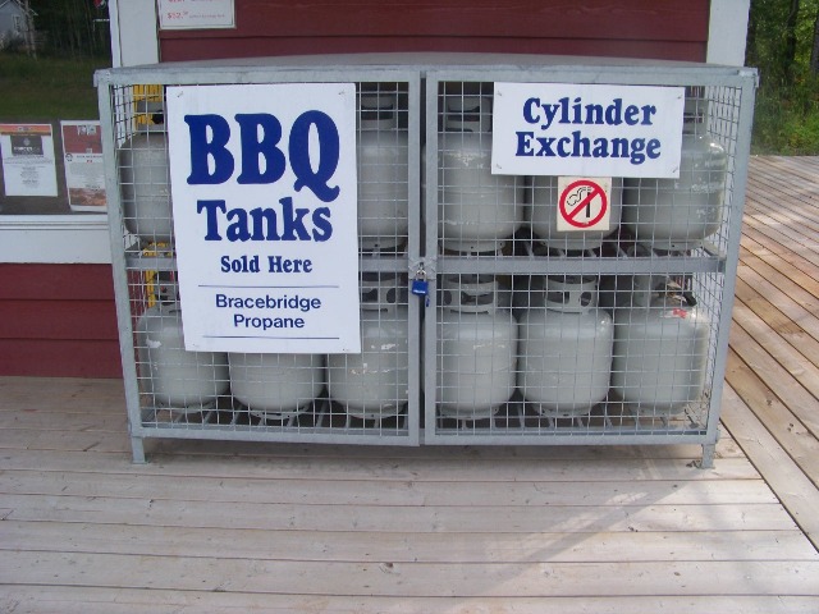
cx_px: 410
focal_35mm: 36
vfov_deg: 39.7
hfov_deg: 51.4
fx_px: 852
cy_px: 307
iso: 64
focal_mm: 5.85
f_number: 5.6
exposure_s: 1/125
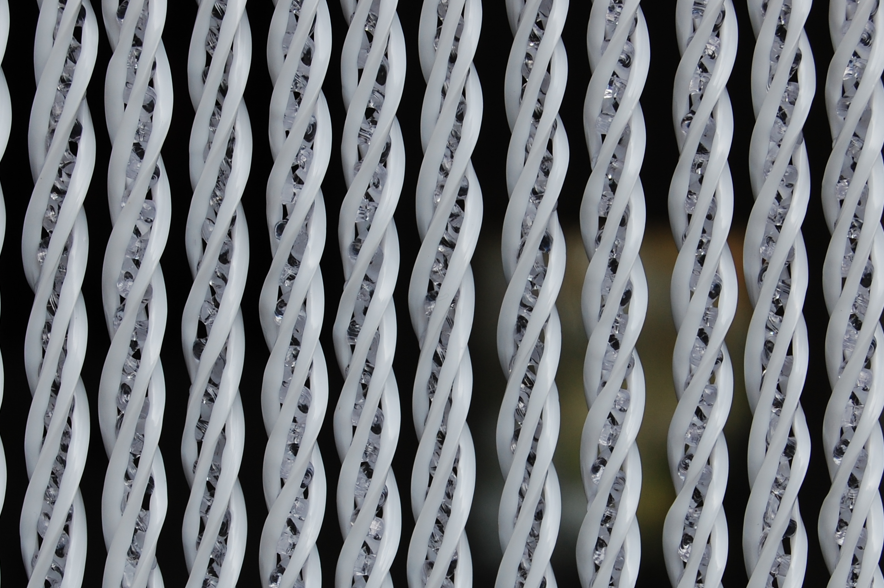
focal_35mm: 130
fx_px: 3184
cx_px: 447
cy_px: 370
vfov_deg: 10.5
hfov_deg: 15.8
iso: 200
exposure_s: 1/320
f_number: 9
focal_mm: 55
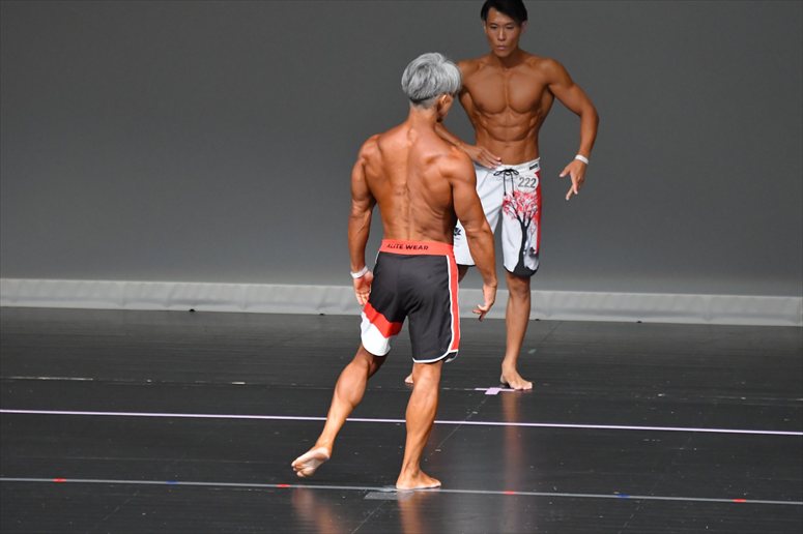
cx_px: 402
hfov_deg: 6.0
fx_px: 7692
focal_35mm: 345
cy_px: 267
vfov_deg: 4.0
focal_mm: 230
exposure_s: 1/400
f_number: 5.6
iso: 5000
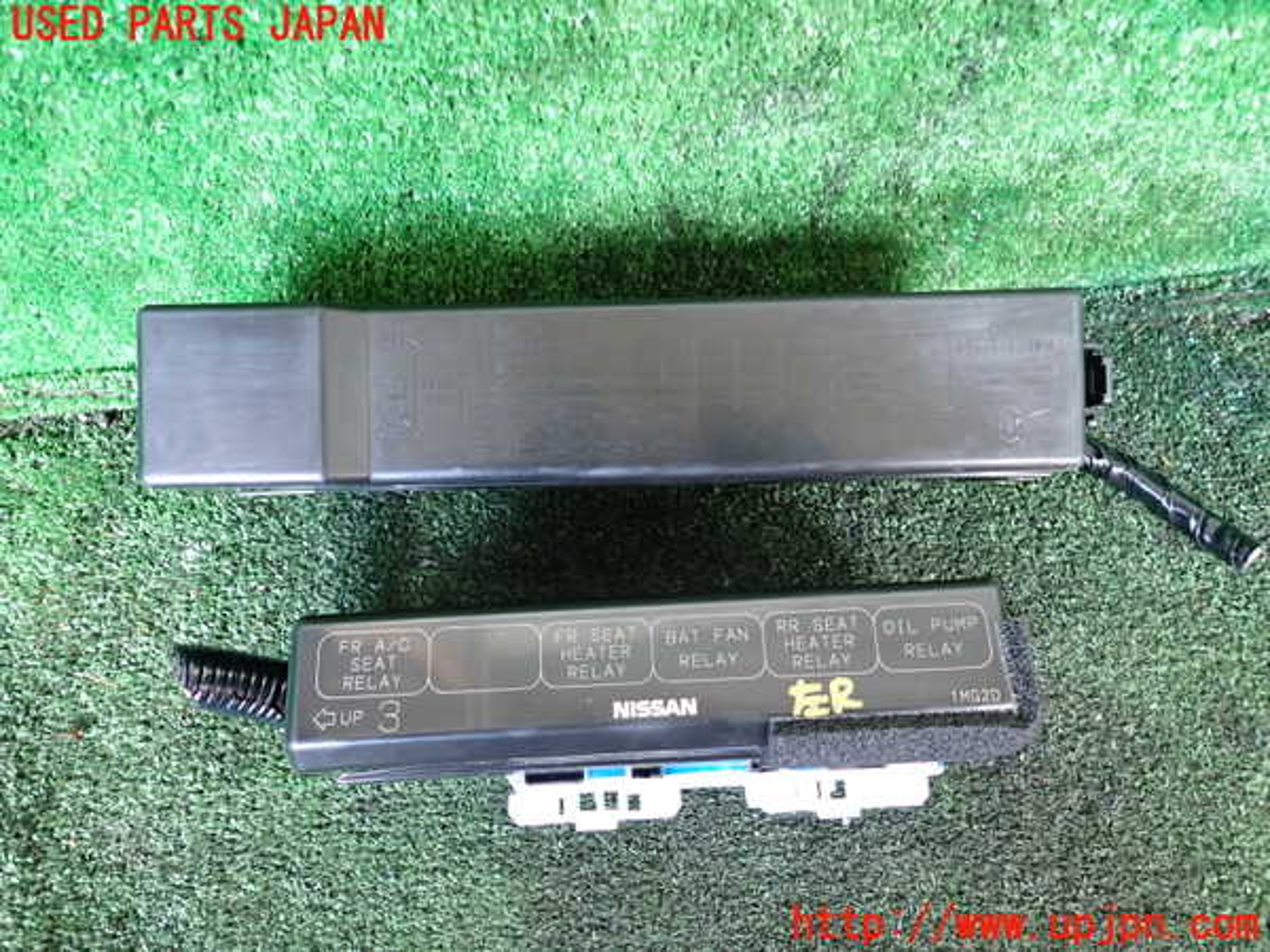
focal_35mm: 25
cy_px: 476
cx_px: 635
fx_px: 917
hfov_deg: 69.4
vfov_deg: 54.9
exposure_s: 1/30
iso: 500
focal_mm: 4.5
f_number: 2
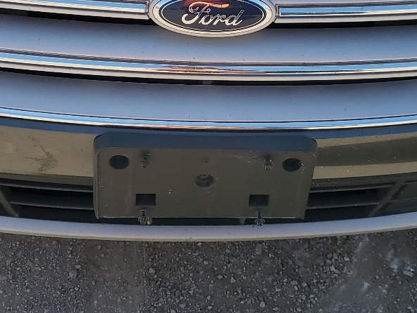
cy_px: 22
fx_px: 844
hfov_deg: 27.7
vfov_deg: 20.5
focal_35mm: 70
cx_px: 237
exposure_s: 1/2500
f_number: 1.5
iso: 50
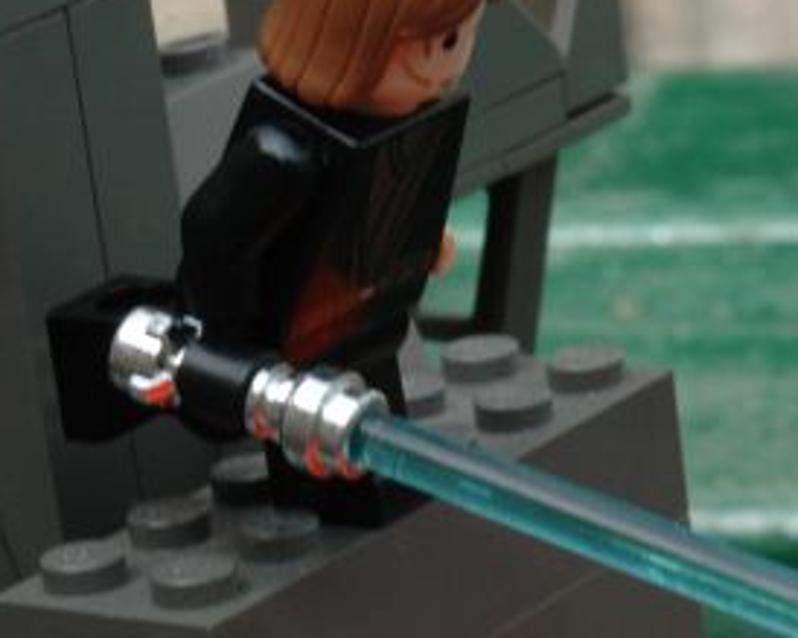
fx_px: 5430
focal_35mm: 230
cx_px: 440
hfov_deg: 8.4
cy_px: 536
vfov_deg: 6.7
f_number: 20
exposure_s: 1/60
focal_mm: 70
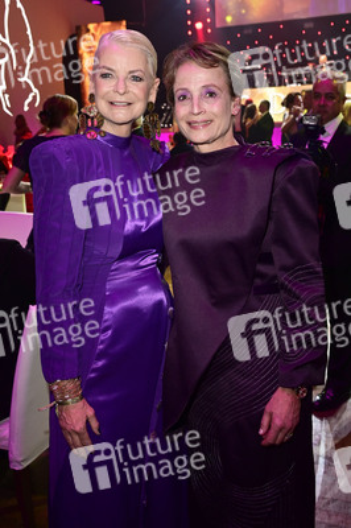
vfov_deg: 55.8
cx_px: 176
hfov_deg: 38.8
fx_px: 498
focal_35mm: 34
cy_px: 264
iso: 2500
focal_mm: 34
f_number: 5.6
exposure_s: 1/50
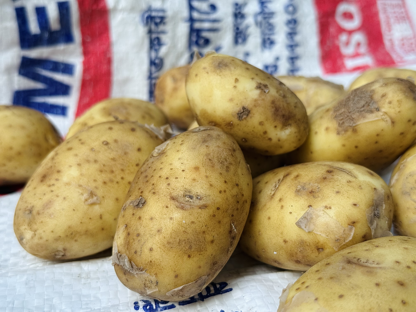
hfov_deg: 39.7
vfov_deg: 30.3
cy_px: 156
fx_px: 577
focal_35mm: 48
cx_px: 208
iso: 80
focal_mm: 6.76
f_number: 1.78
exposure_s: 1/288
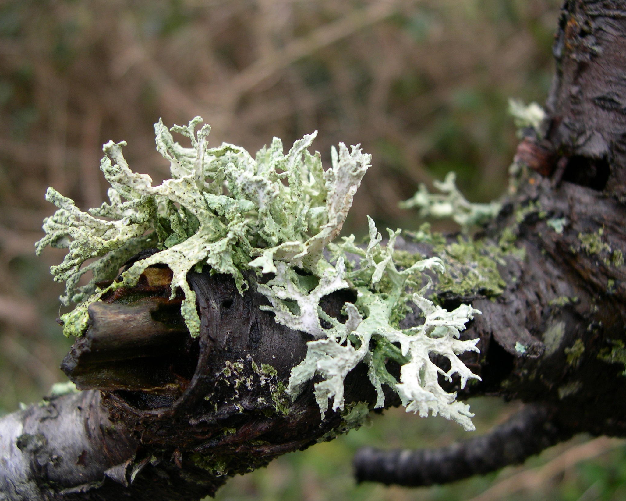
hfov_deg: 44.8
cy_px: 249
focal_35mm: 41
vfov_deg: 36.5
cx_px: 291
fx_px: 760
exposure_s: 1/181
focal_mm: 8
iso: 100
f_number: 2.8
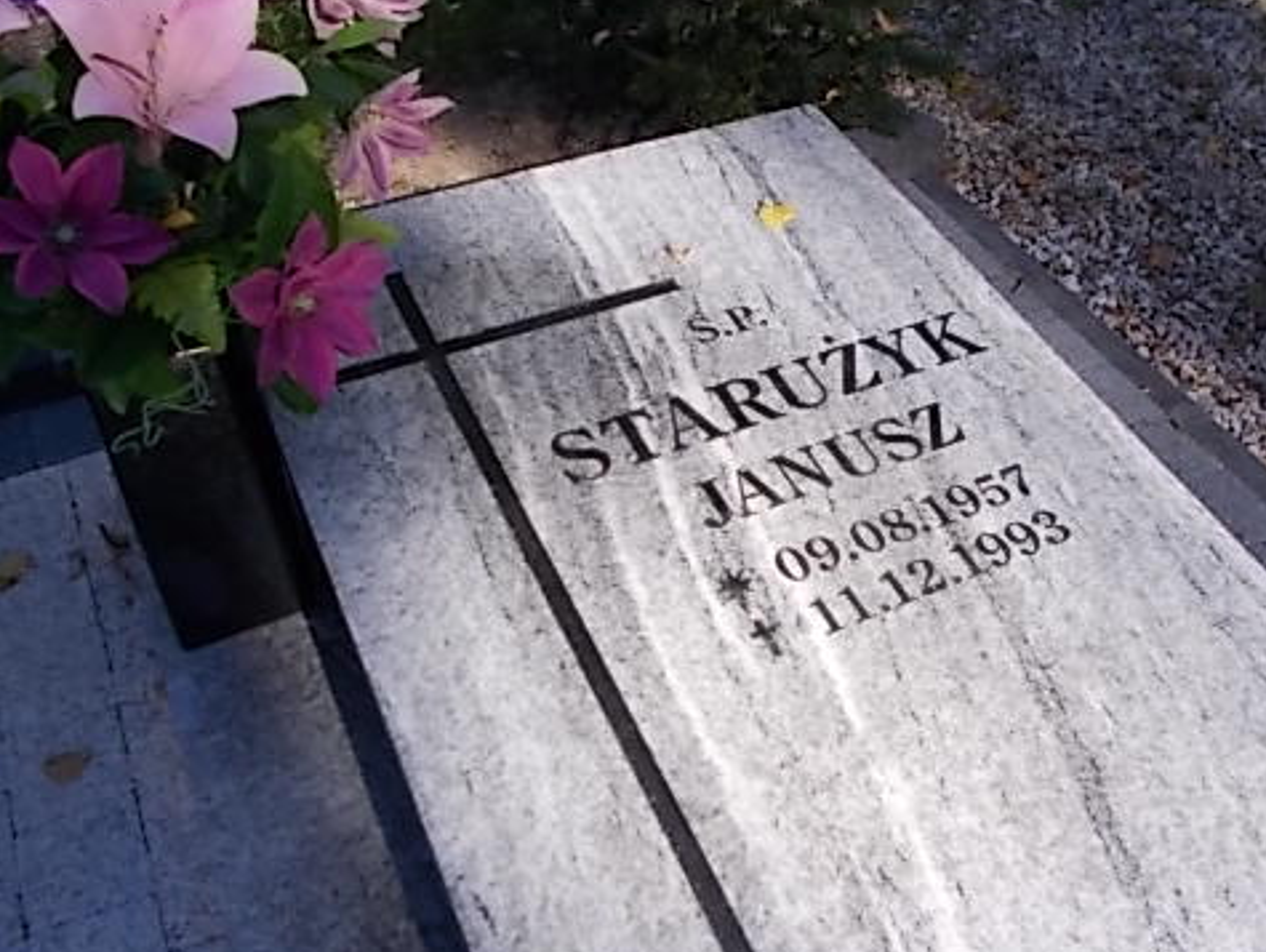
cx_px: 680
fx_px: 1281
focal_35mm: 35
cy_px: 392
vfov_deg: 40.6
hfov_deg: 52.5
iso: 80
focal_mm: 4.6
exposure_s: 1/320
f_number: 3.2
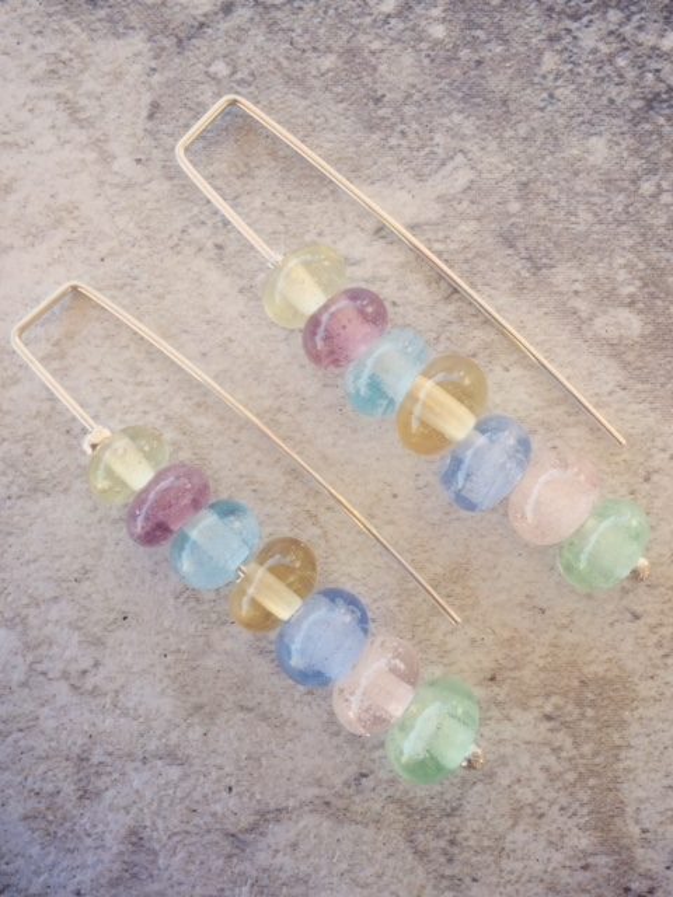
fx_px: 1011
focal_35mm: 39
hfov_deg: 36.8
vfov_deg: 47.9
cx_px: 336
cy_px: 448
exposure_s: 1/154
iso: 32
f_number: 2.2
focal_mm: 4.15
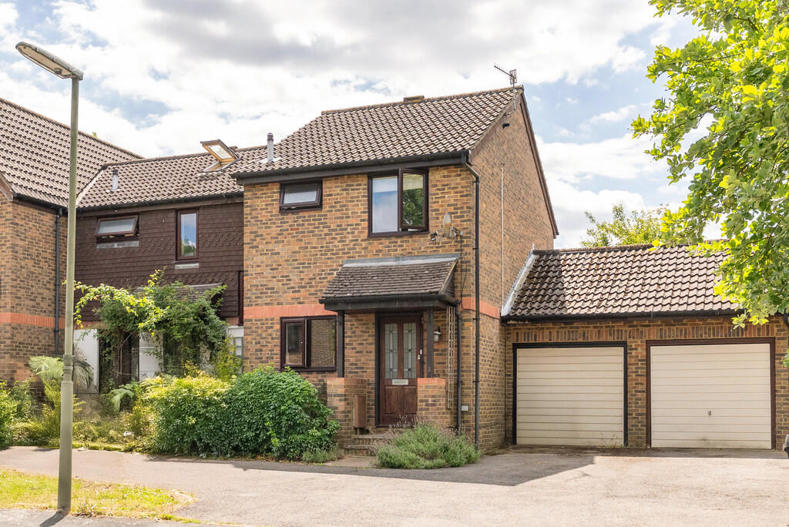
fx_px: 691
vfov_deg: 41.8
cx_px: 394
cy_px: 264
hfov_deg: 59.5
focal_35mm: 32
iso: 800
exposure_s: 1/1600
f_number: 7.1
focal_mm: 31.5
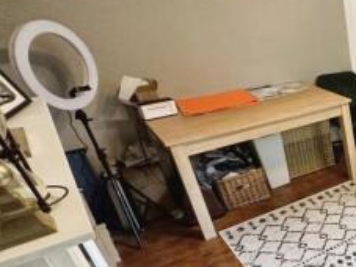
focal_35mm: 36
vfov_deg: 39.3
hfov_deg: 35.9
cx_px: 456
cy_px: 172
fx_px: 370
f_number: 2.2
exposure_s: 1/50
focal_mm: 2.22
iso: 320
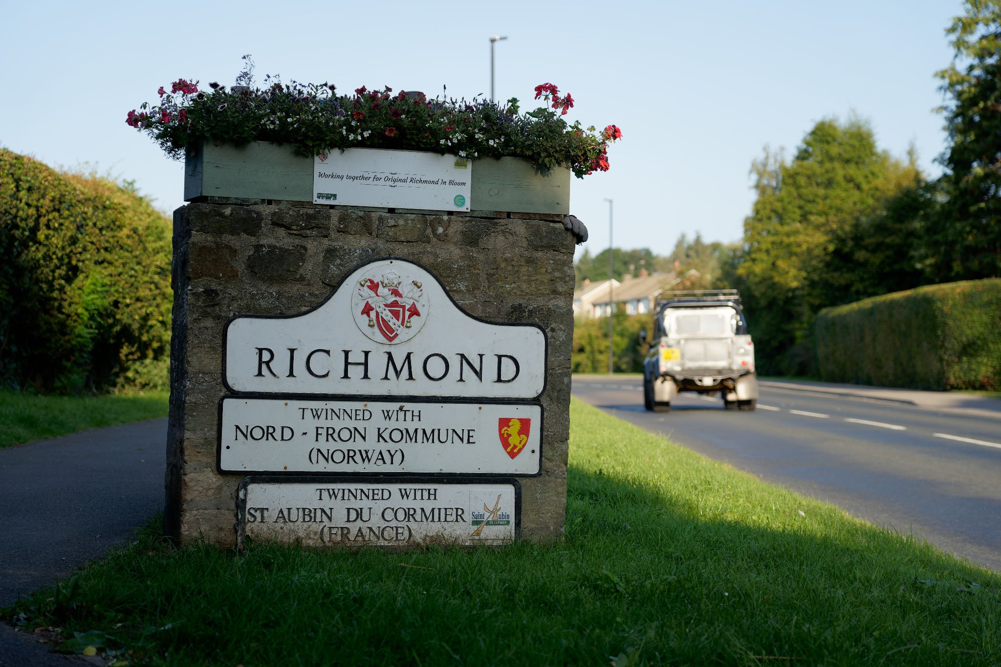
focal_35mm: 74
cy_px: 334
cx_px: 500
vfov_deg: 18.4
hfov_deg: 27.3
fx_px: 2057
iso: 100
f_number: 4
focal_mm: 74
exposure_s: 1/400
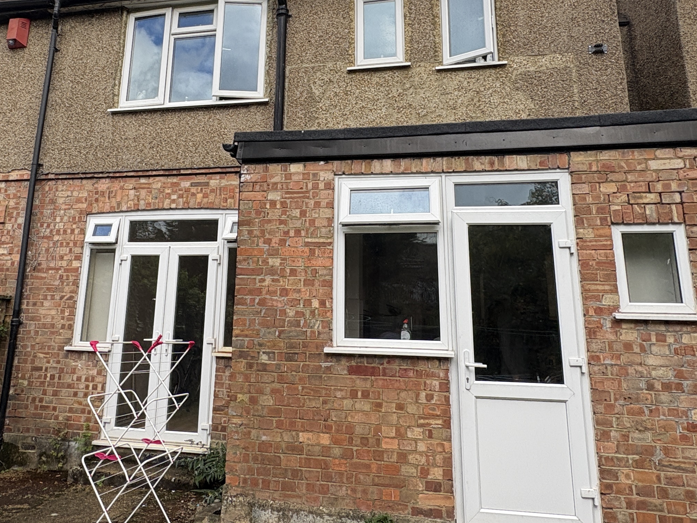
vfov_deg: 49.2
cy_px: 190
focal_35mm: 28
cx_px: 302
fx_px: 564
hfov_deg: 63.2
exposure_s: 1/561
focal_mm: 2.22
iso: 40
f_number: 2.2
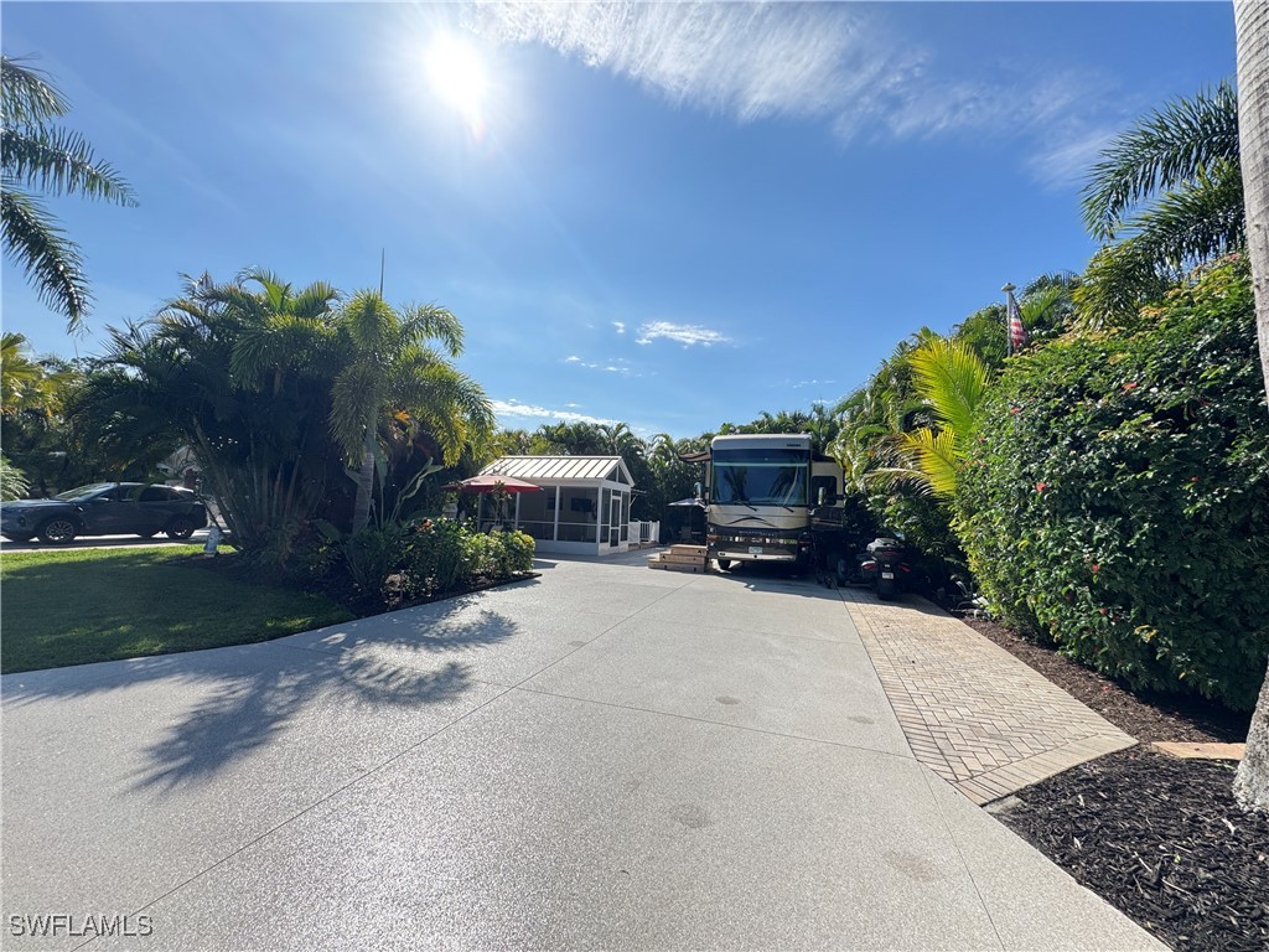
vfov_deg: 85.7
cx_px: 634
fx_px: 513
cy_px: 476
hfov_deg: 102.1
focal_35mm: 14
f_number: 2.2
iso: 50
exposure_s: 1/1143
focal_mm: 2.22
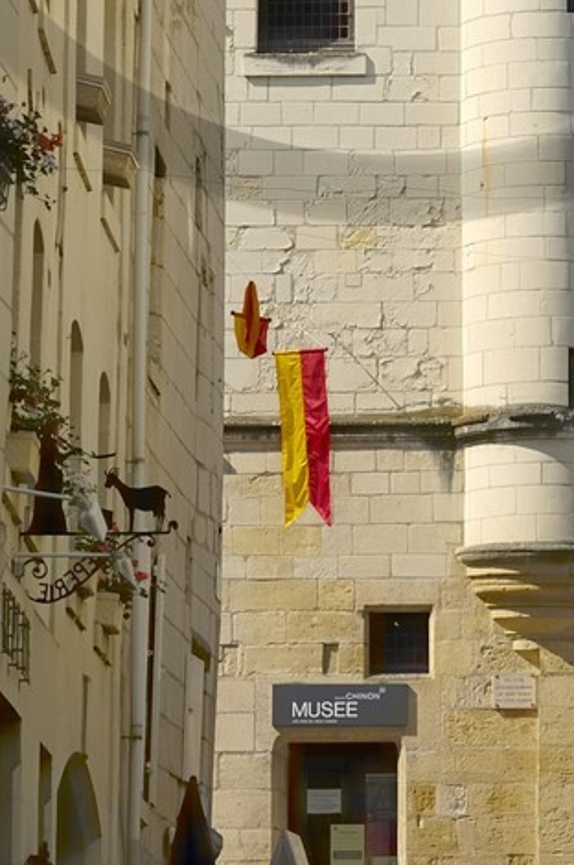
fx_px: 5876
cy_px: -350
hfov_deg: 5.6
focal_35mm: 245
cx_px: 396
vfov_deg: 8.3
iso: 100
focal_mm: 48
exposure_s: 1/160
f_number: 8.5
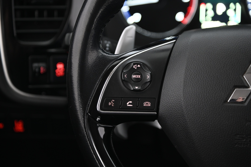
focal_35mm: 120
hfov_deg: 17.1
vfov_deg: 11.4
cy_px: 84
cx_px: 126
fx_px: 836
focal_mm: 120
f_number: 4
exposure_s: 1/15
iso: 2000
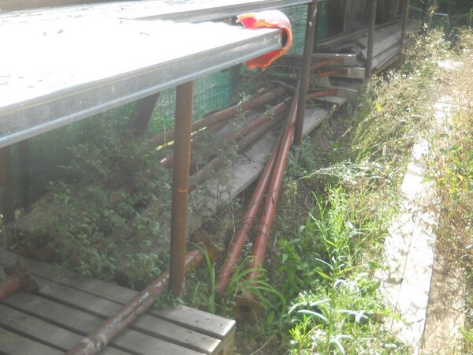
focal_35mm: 41
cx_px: 236
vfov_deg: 35.1
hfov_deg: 45.8
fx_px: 560
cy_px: 178
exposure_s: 1/160
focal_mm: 6.72
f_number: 3.1
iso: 80
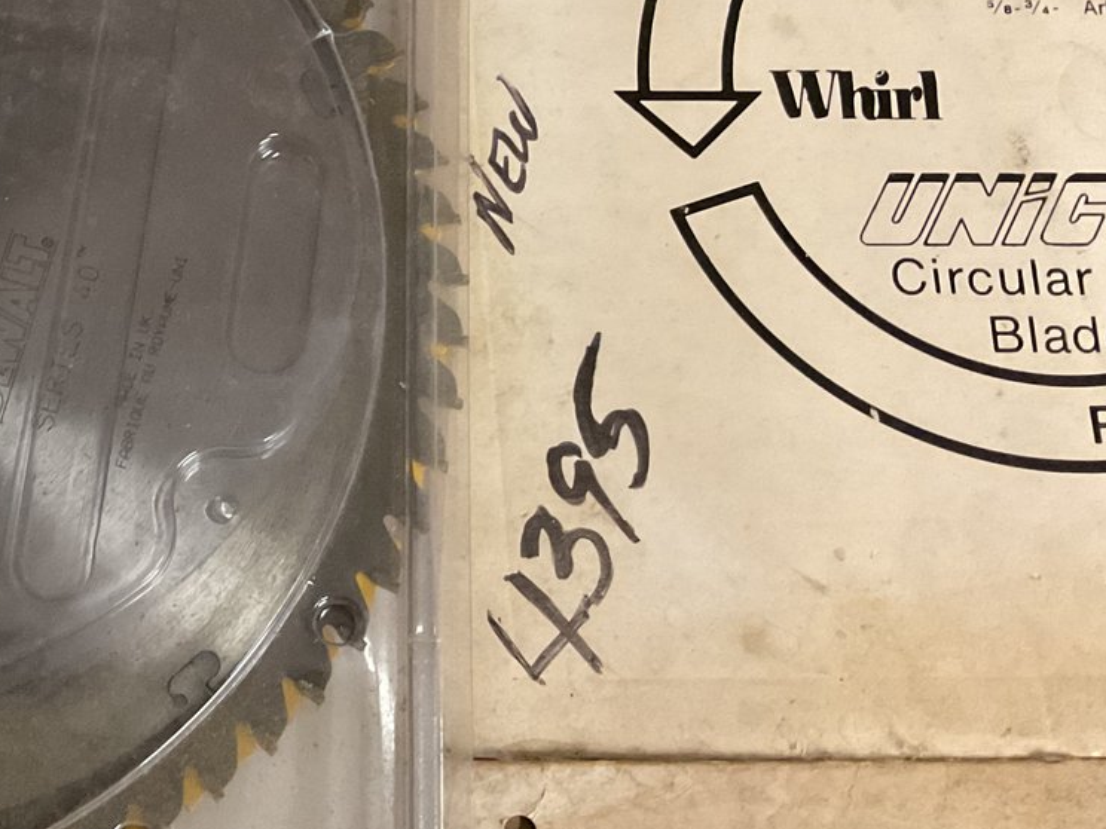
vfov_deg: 24.7
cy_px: 292
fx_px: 1885
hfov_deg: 30.9
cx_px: 68
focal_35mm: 59
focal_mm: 3
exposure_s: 1/40
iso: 320
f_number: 1.8
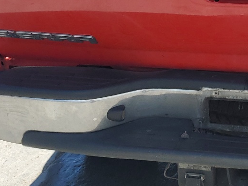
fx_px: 573
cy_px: -2
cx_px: 263
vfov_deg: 18.0
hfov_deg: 23.2
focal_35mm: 80
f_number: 1.5
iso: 50
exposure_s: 1/2000
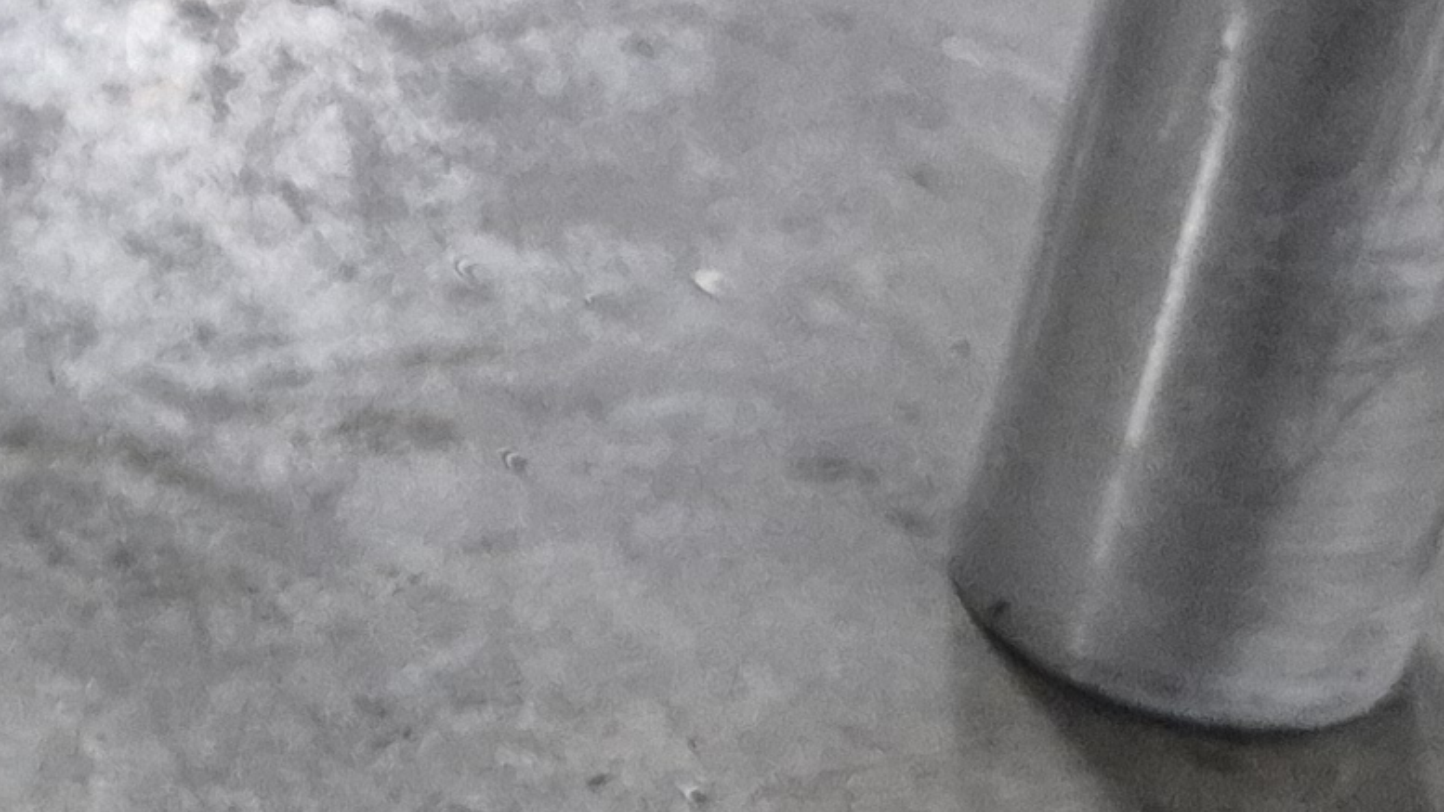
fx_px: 4939
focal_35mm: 129
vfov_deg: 9.3
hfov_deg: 14.3
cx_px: -1301
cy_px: -203
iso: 800
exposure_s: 1/120
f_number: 1.8
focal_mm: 5.4
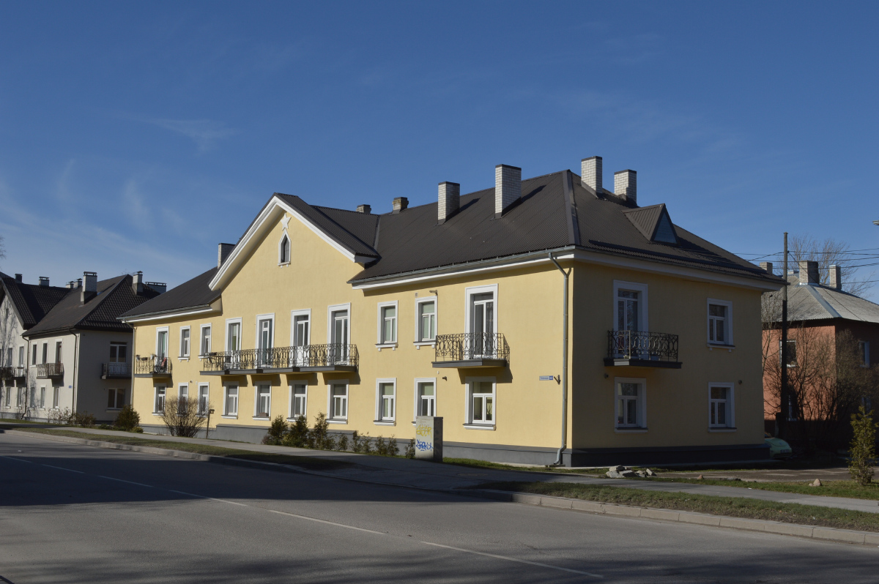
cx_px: 440
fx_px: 988
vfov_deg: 33.0
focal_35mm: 40
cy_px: 292
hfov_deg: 48.0
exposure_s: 1/200
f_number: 16
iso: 100
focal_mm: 27
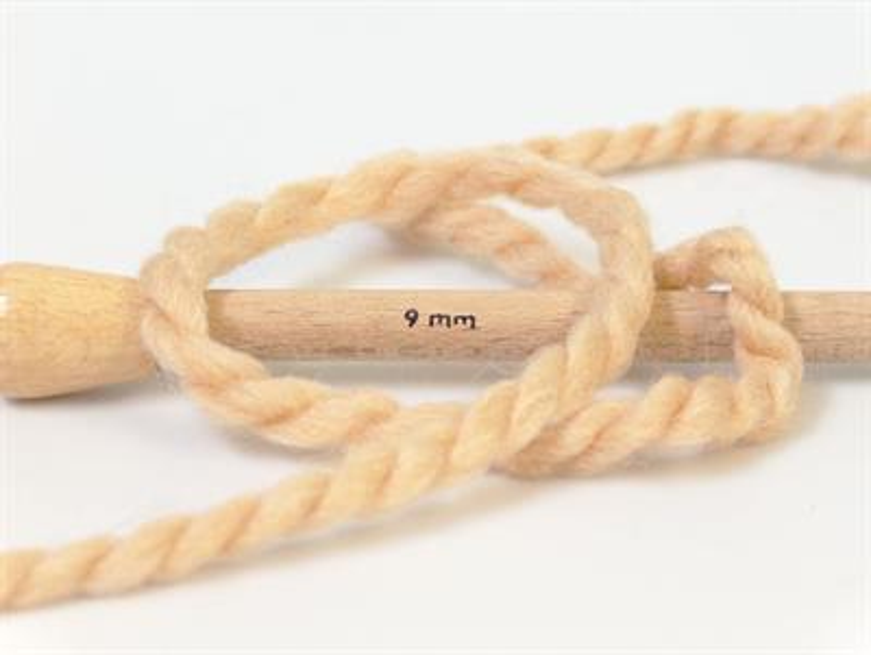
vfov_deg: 15.0
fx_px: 2494
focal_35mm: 99
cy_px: 328
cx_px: 436
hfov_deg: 19.8
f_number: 2.9
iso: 200
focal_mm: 20.29
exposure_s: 1/27.8
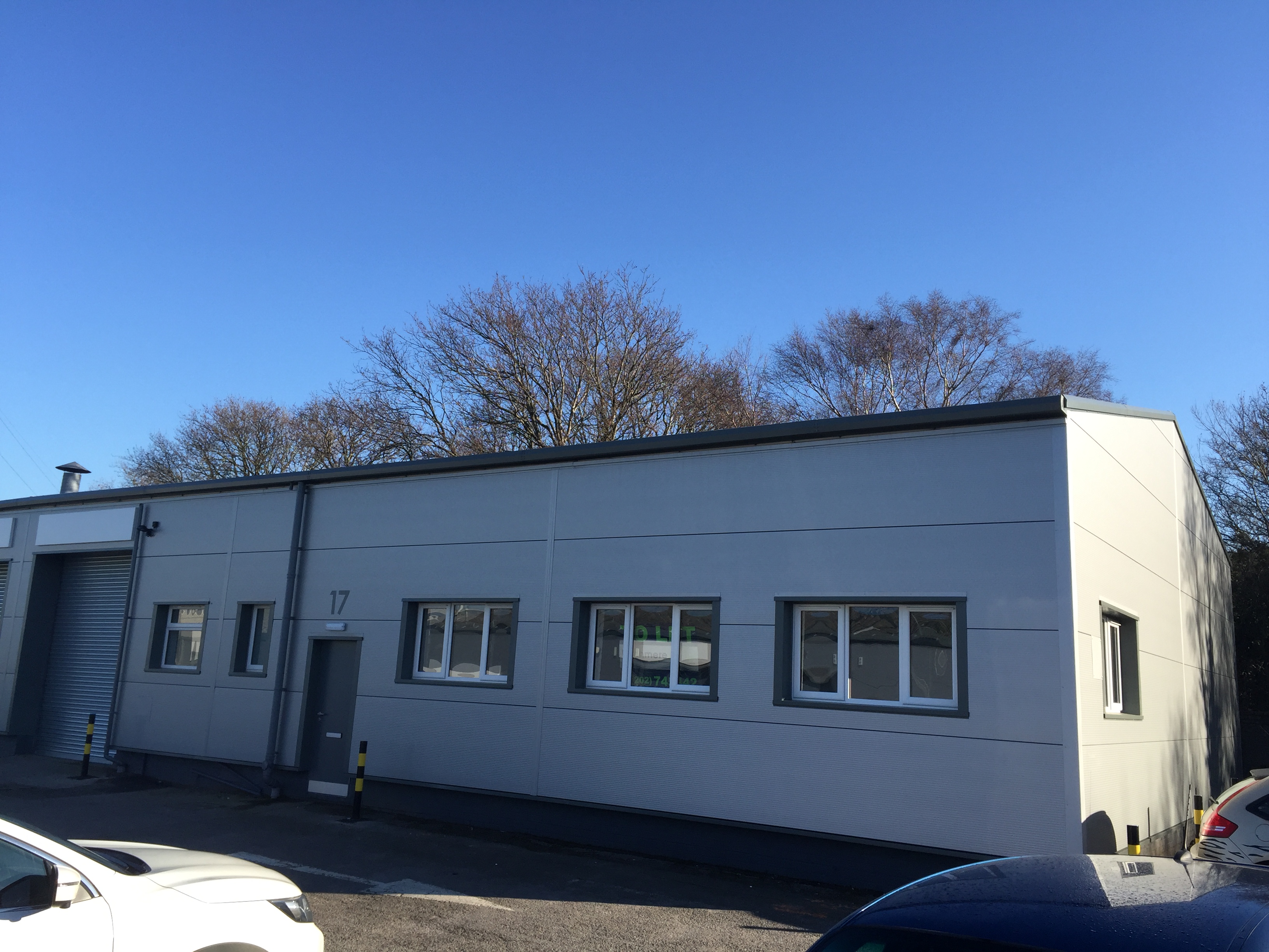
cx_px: 634
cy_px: 476
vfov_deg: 48.2
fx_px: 1063
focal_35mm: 29
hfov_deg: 61.7
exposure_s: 1/920
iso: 32
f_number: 2.2
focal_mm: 4.15
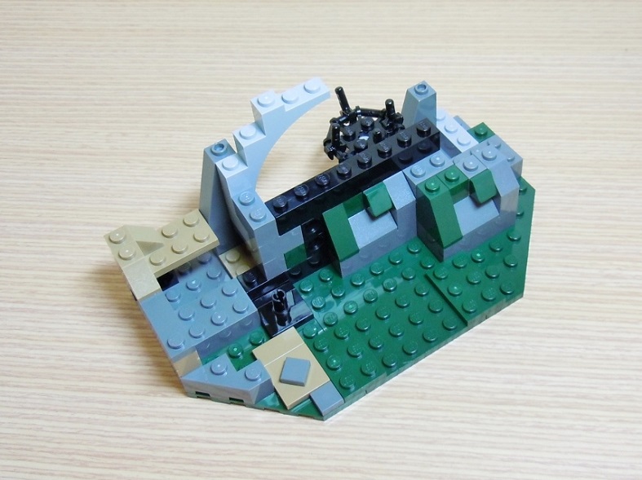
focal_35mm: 30
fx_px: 556
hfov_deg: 60.0
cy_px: 240
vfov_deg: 46.7
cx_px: 321
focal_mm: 5.4
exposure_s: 1/20
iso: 200
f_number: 3.5
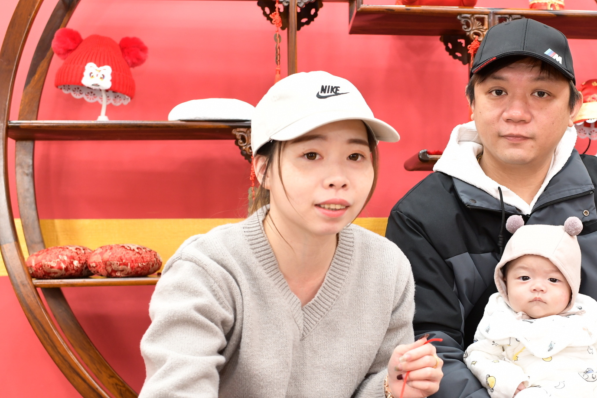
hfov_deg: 32.2
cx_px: 456
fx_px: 1012
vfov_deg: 22.1
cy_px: 284
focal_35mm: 61
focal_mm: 35
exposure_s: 1/200
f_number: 4.5
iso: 1000
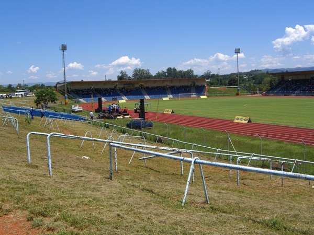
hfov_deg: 49.0
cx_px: 157
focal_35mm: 38
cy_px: 118
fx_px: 345
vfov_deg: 37.7
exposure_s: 1/200
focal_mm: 7.9
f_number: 8
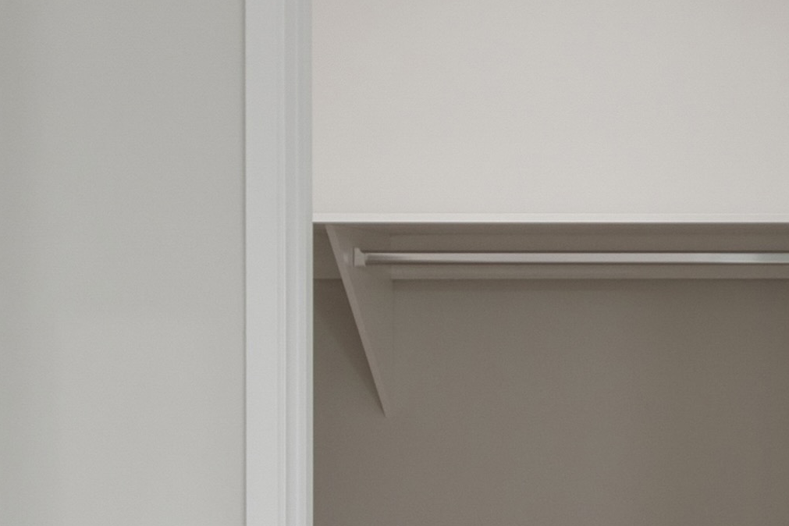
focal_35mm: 104
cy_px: 404
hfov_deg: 18.1
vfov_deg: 13.1
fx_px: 2279
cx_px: 1083
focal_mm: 15
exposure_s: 1/5
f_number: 10
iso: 200
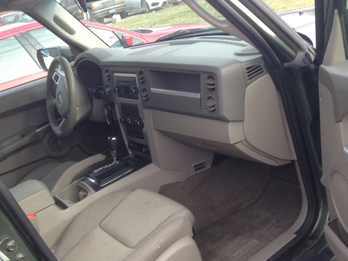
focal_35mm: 47
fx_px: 472
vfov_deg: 30.8
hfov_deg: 39.8
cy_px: 154
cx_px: 240
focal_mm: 4.13
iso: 50
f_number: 2.4
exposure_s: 1/149
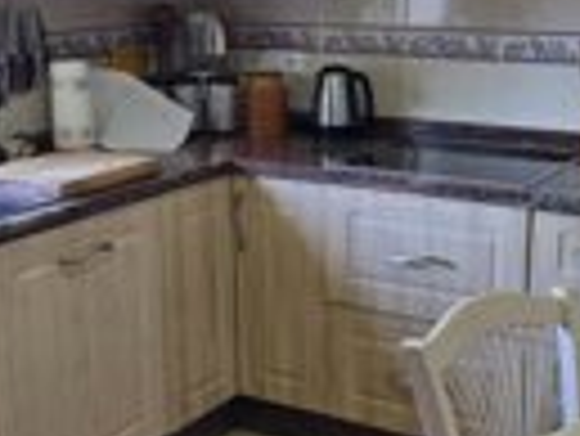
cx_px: 324
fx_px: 1073
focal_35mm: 64
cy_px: 211
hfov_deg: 30.2
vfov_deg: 23.0
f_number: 1.7
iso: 100
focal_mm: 6.3
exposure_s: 1/100
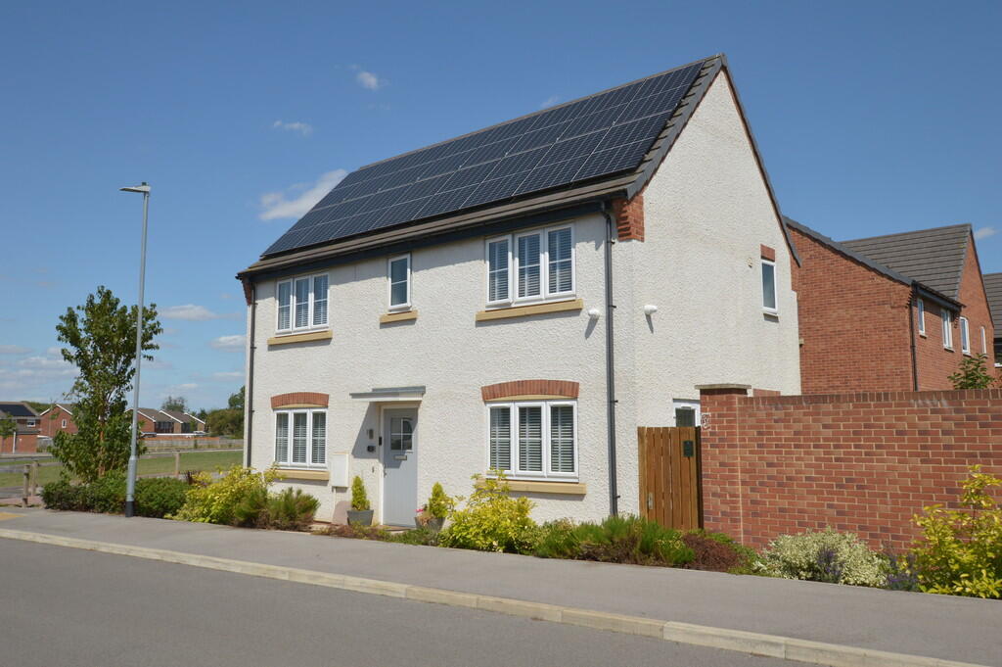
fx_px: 834
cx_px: 501
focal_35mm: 30
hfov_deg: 62.0
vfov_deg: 43.5
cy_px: 334
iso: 200
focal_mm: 20
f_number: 10
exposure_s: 1/400
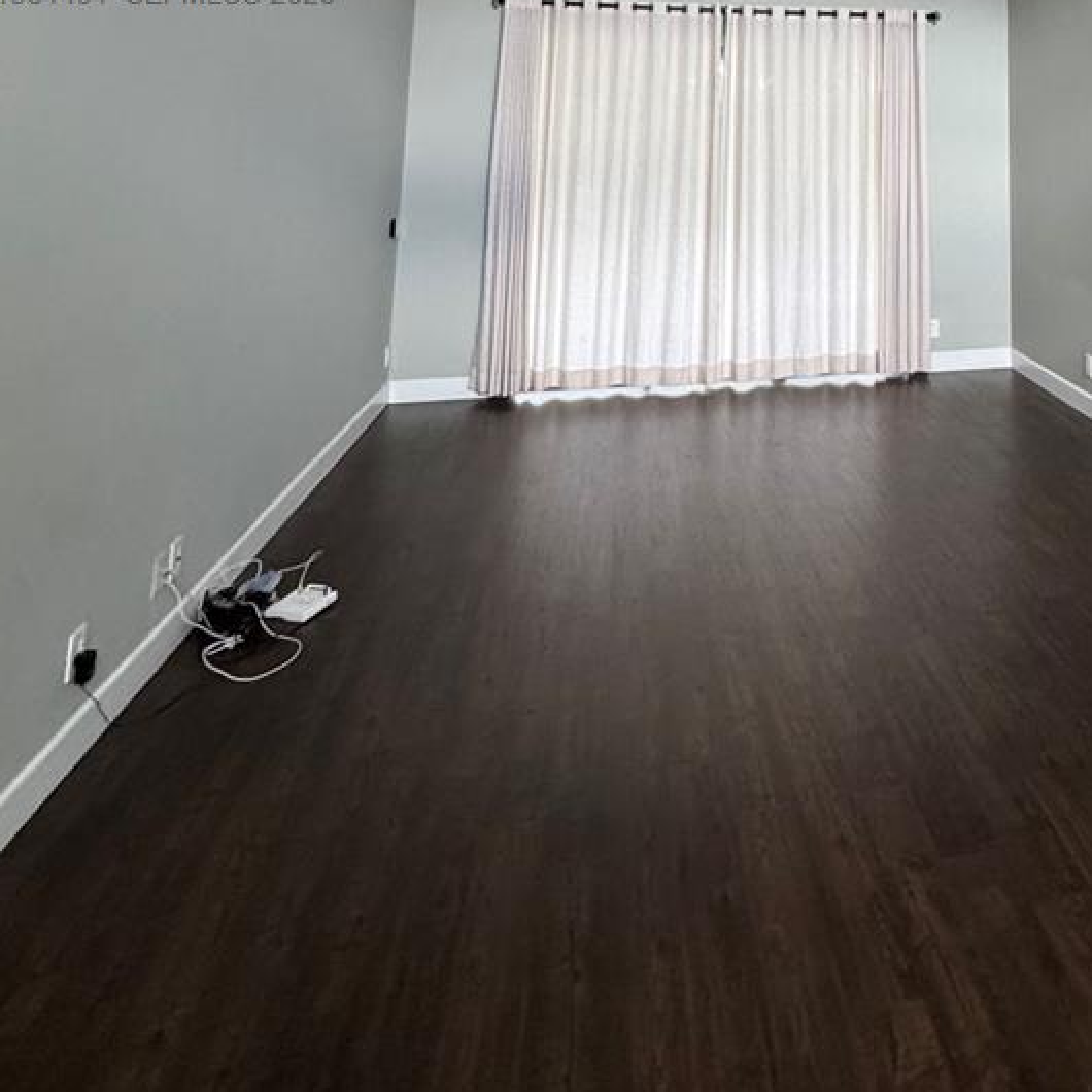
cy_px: -6
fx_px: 999
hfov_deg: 53.4
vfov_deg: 47.3
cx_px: 878
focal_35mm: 28
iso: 320
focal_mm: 2.22
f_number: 2.2
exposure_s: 1/99
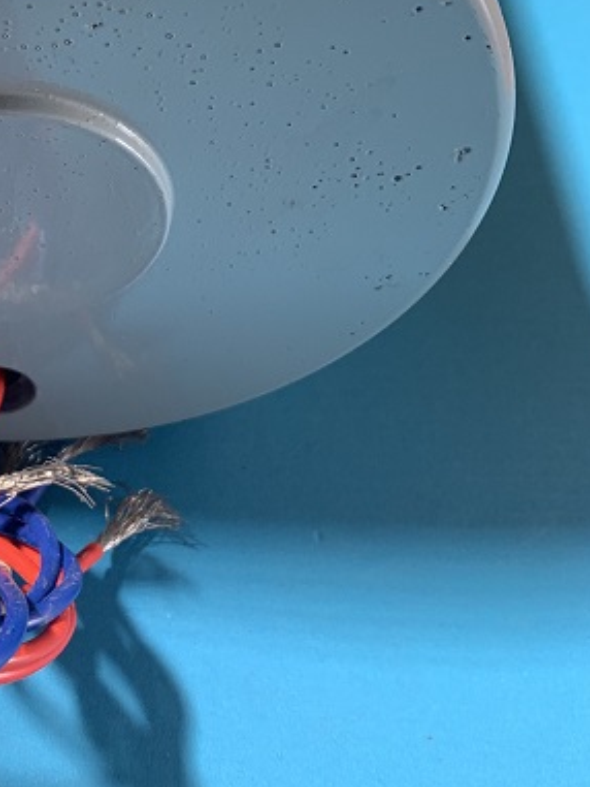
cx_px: -13
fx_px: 1249
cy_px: 344
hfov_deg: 25.2
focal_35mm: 55
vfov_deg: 34.9
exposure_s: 1/99
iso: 100
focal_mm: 4.25
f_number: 1.8
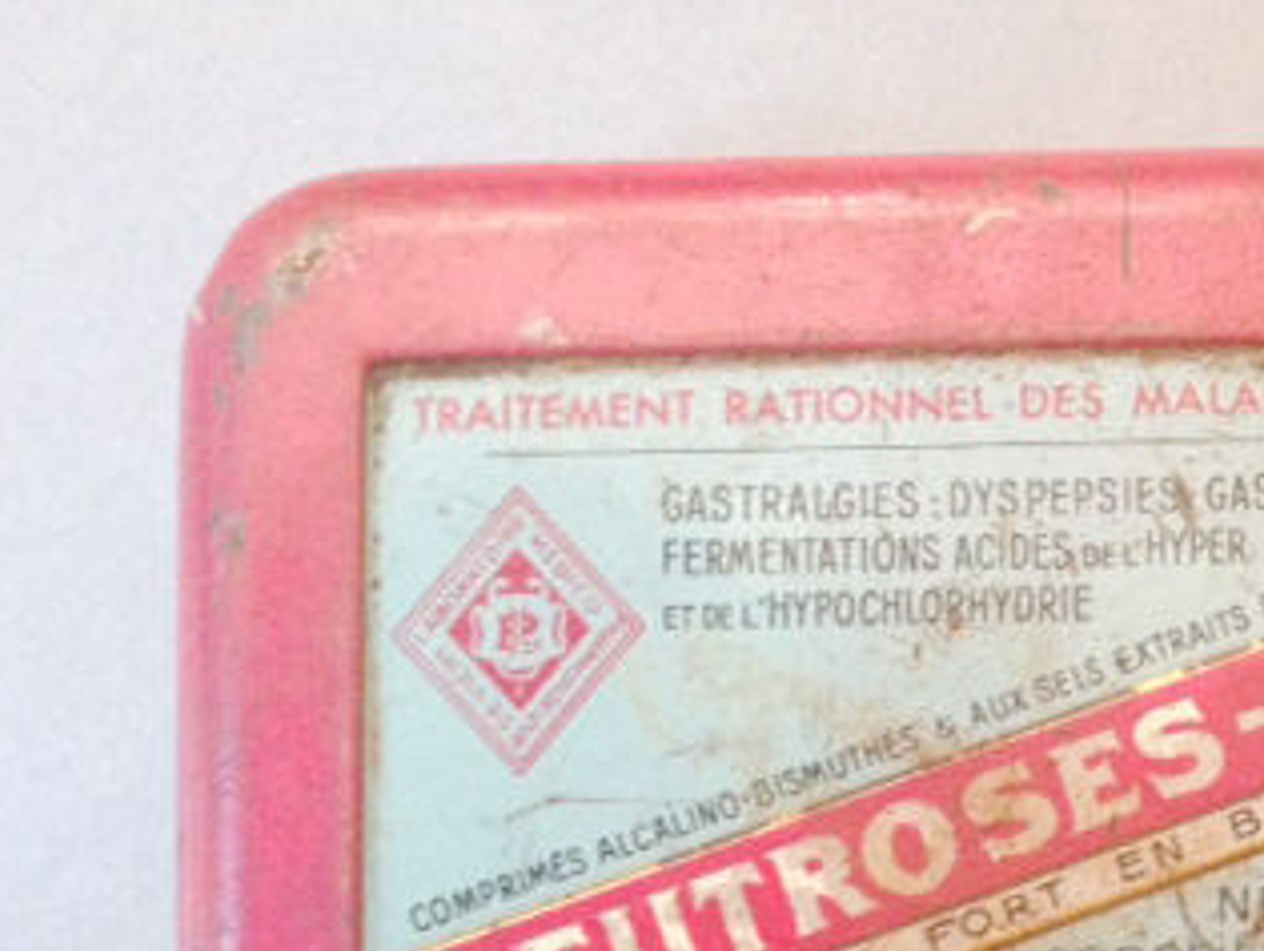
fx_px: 2596
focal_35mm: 71
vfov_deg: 20.5
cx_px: 1272
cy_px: 766
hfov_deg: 25.9
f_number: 2.4
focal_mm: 4.28
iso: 400
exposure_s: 1/20
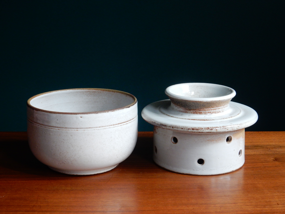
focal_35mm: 71
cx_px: 142
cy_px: 107
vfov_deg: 20.7
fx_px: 585
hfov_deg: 27.4
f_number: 4.8
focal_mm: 12.6
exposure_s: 1/40
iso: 280
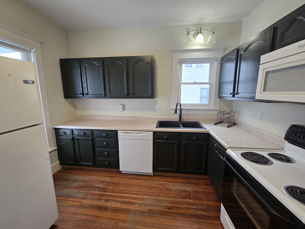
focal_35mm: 13
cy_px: 114
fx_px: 115
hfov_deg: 106.2
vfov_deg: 89.9
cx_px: 152
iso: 100
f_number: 2.2
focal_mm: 2.2
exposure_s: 1/60
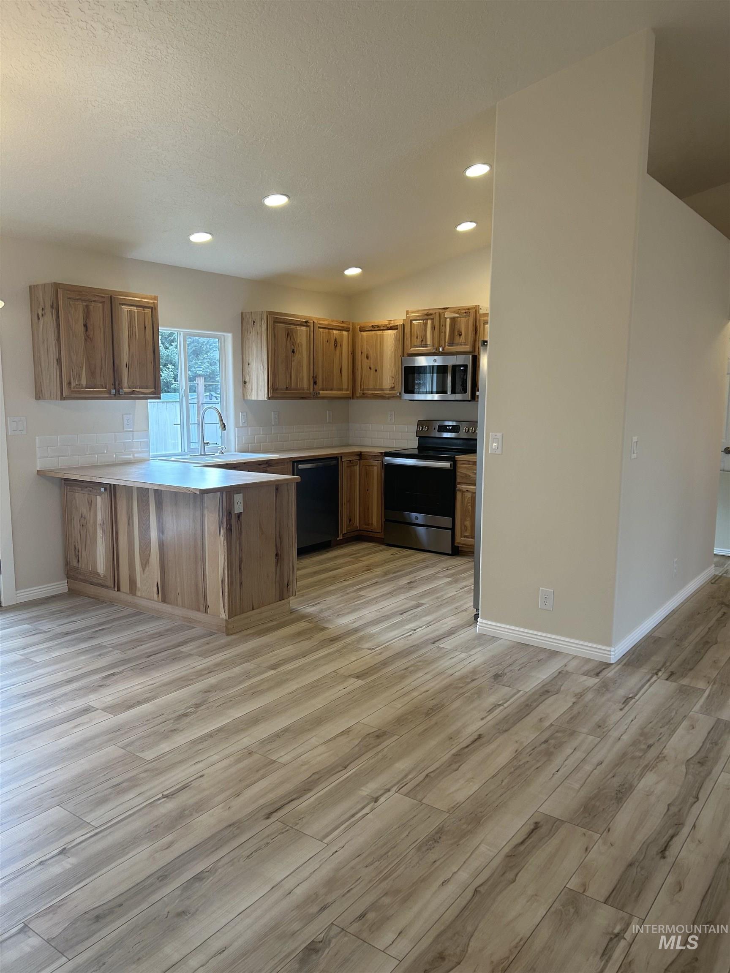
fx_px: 731
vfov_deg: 67.3
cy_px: 486
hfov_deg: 53.1
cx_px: 365
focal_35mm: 26
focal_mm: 5.7
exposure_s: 1/120
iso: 100
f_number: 1.5
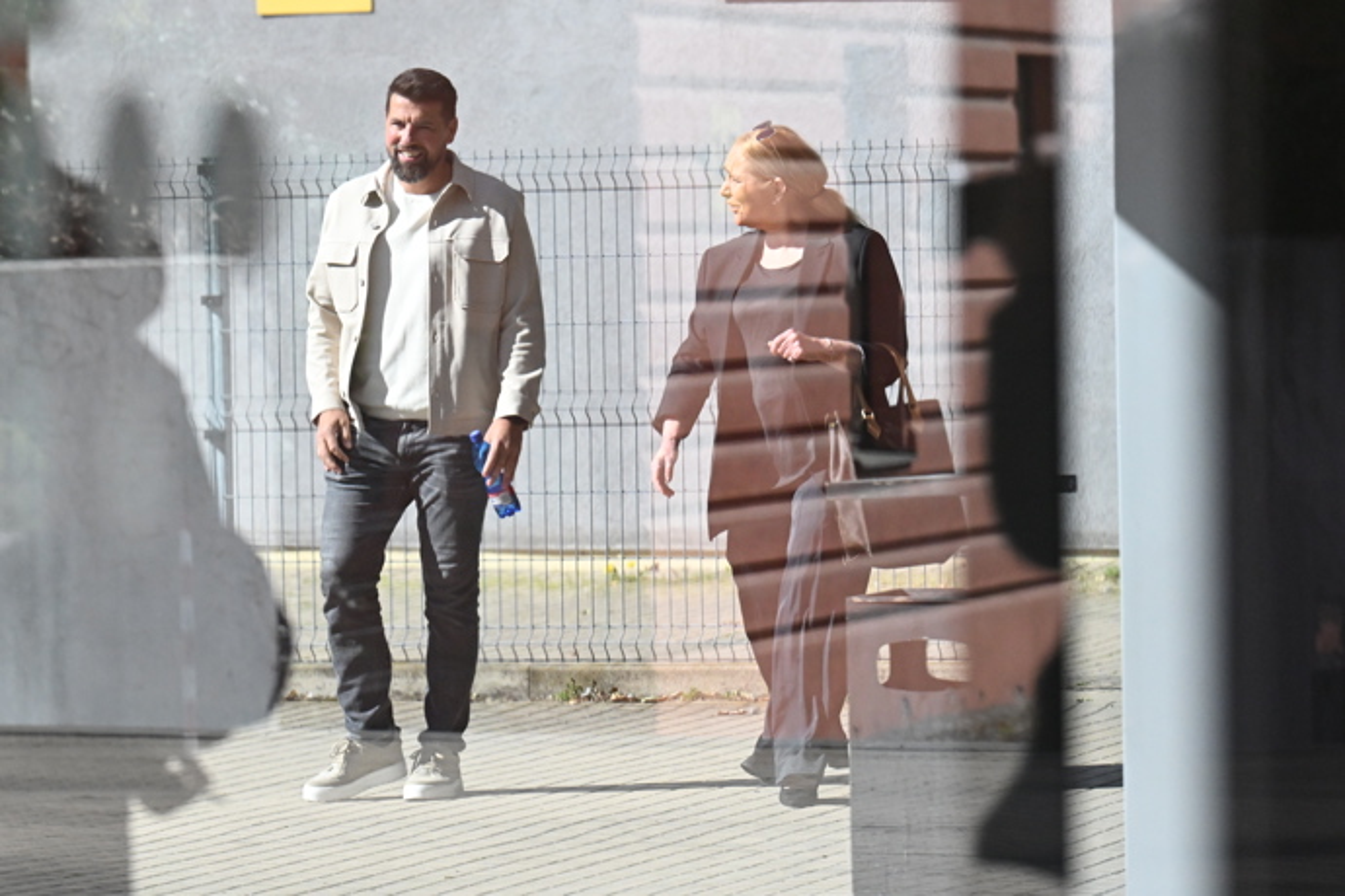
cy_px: 448
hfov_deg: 10.2
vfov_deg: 6.8
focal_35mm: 202
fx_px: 7546
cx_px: 672
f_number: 4.5
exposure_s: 1/8000
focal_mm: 135
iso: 2500
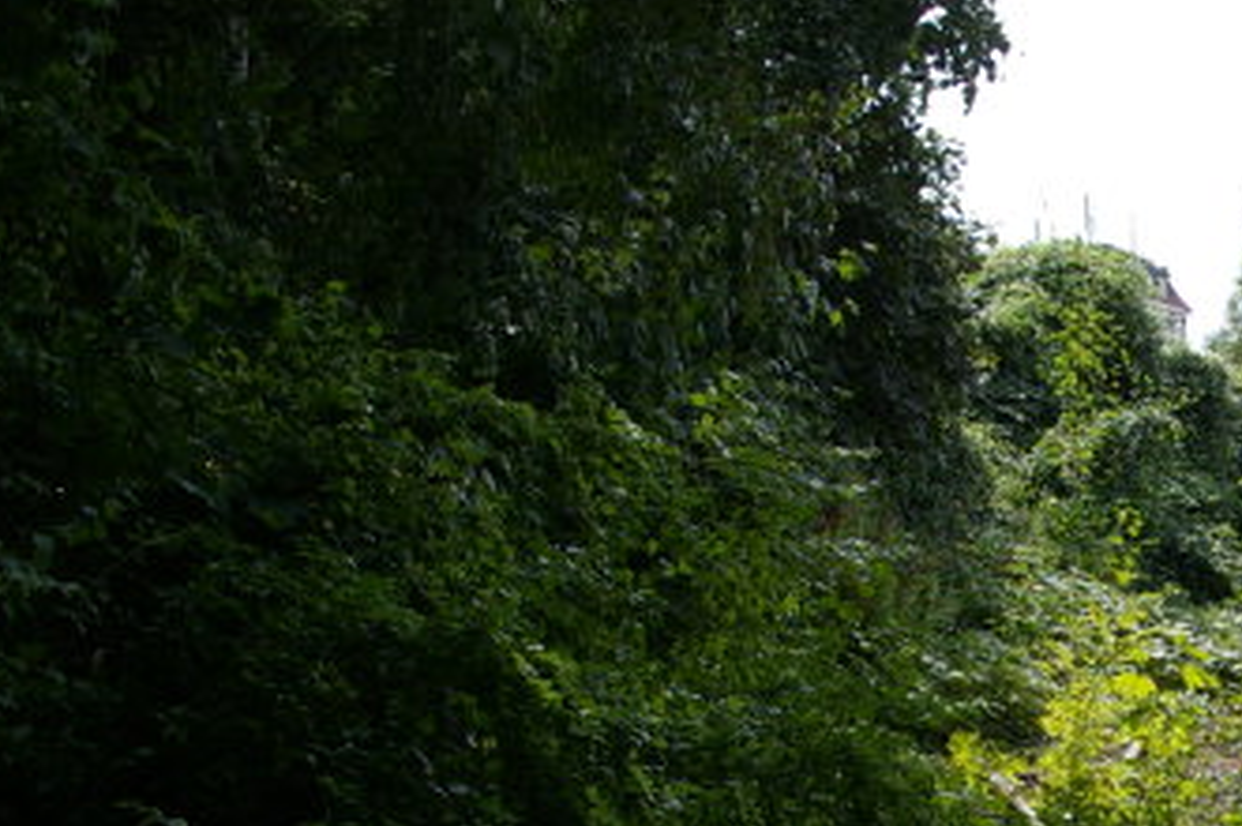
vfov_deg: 15.6
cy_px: 665
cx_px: 1388
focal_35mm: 87
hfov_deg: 22.1
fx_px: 2998
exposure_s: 1/250
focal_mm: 24
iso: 200
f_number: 6.7
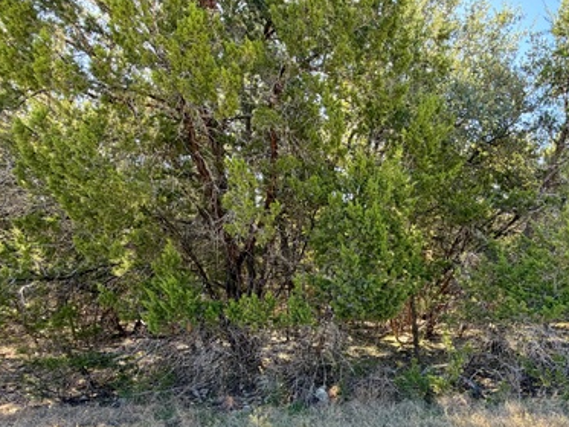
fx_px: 395
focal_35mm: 24
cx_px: 394
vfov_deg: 54.3
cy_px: 319
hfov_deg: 68.9
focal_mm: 2.22
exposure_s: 1/124
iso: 64
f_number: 2.2
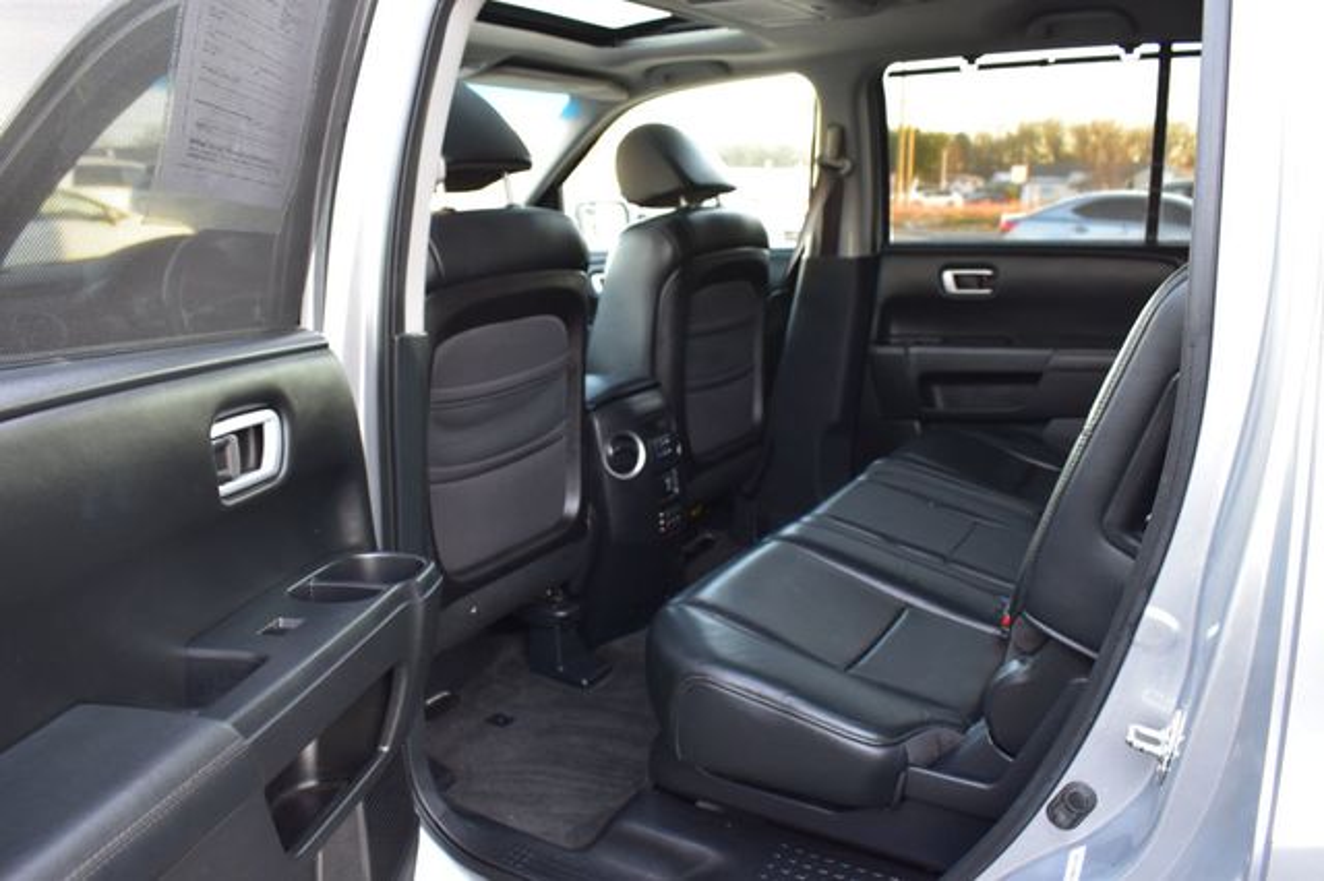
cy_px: 440
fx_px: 992
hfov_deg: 67.4
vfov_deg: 47.9
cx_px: 662
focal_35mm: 27
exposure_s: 1/15
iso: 640
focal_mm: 18
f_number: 6.3
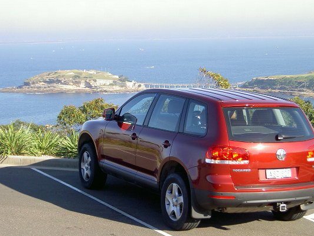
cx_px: 188
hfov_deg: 23.5
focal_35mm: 83
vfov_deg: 17.8
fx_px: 753
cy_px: 121
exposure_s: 1/345
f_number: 3.7
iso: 100
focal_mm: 14.2
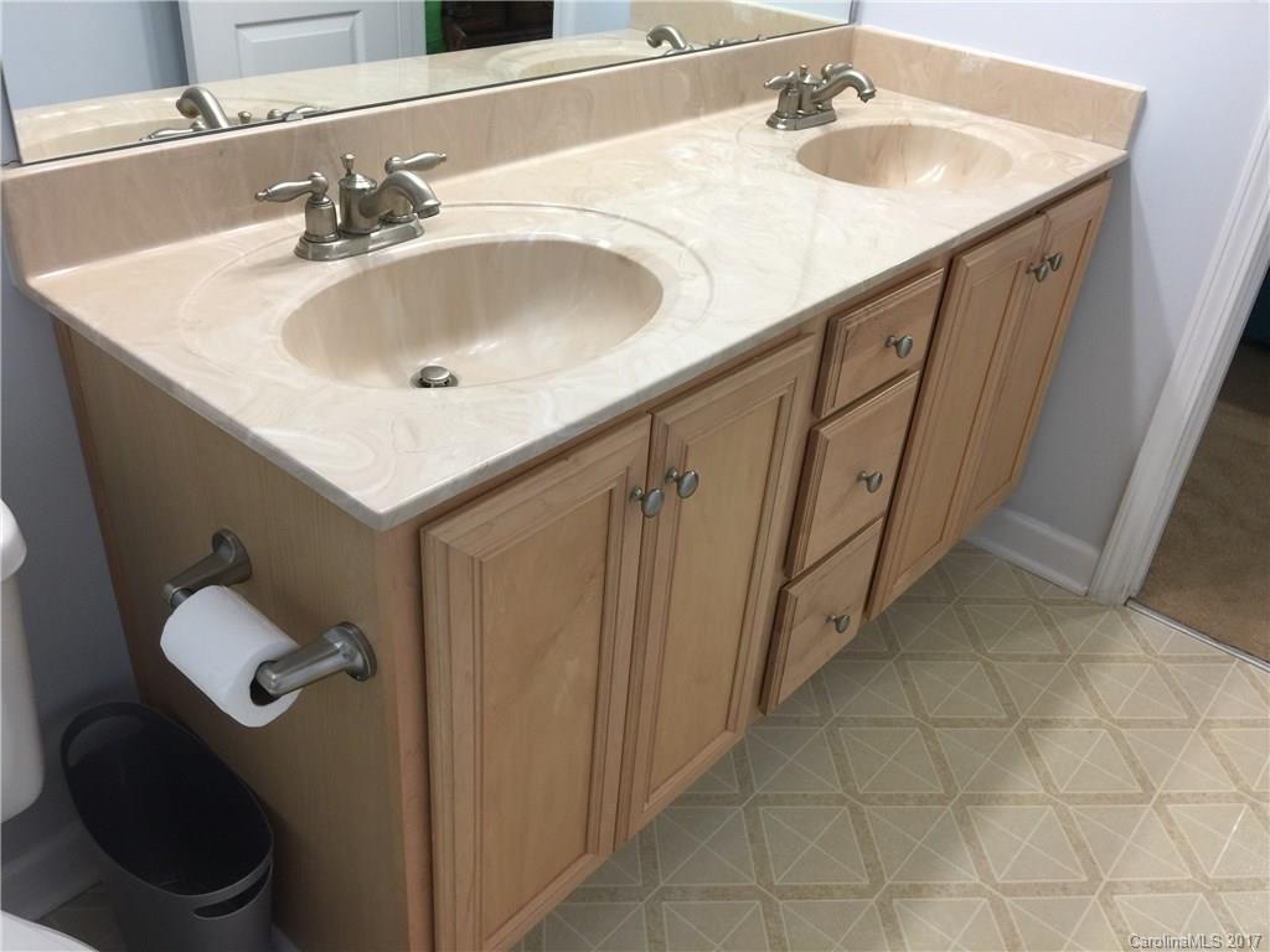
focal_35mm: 29
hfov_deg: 61.7
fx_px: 1064
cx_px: 635
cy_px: 476
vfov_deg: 48.2
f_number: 2.2
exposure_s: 1/15
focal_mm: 4.15
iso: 40
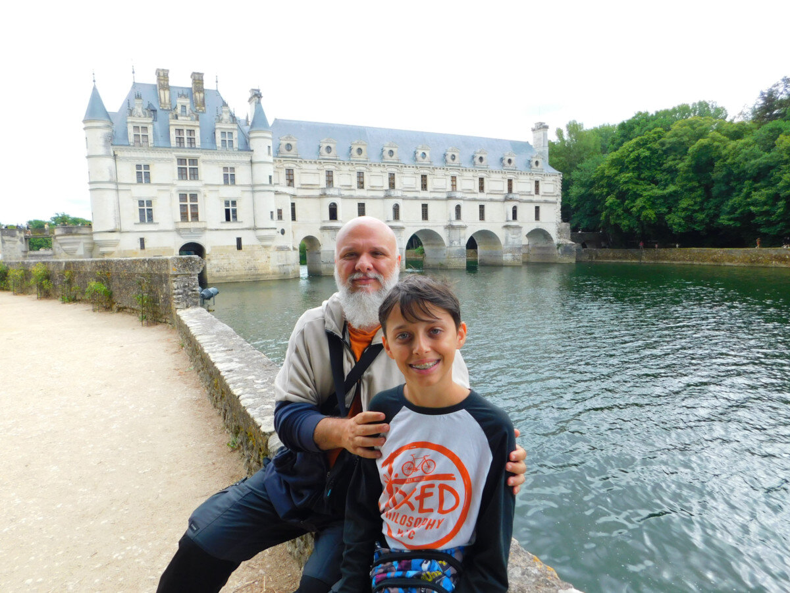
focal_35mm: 23
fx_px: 525
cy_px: 296
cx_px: 395
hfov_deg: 73.9
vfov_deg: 58.9
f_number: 3
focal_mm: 4
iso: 125
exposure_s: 1/320
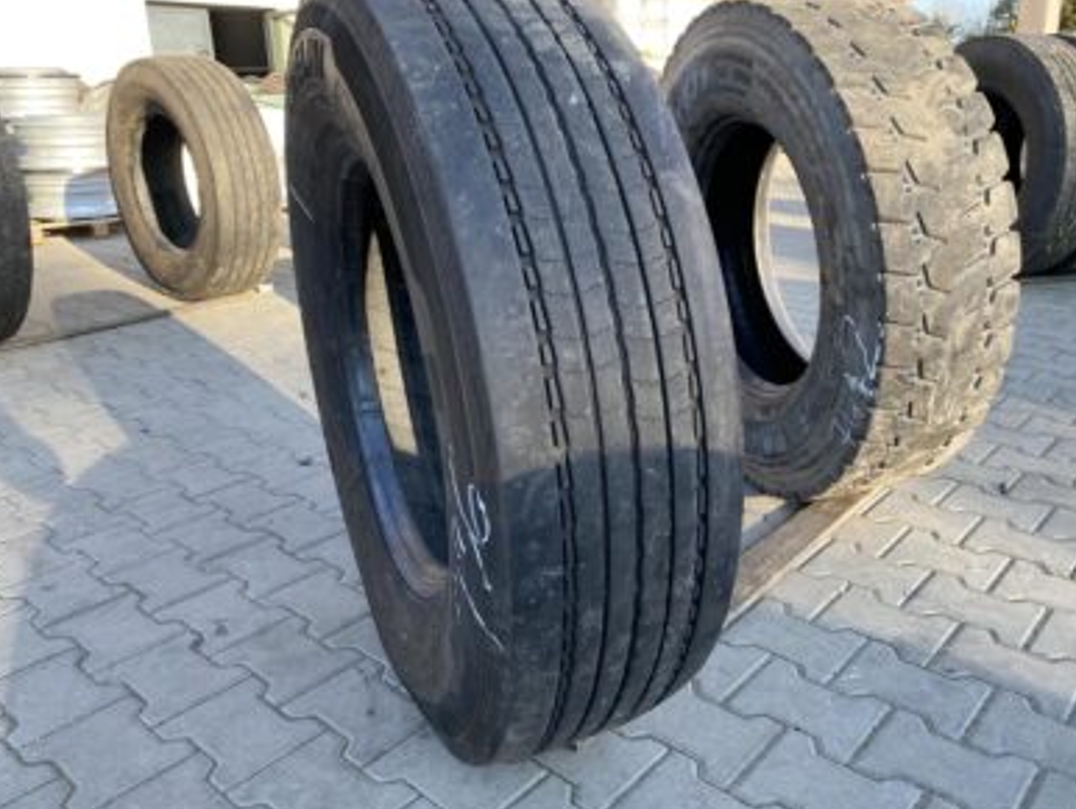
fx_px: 902
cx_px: 583
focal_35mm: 29
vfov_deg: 48.3
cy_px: 384
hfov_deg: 61.5
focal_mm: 4.25
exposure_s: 1/236
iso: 32
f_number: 1.8
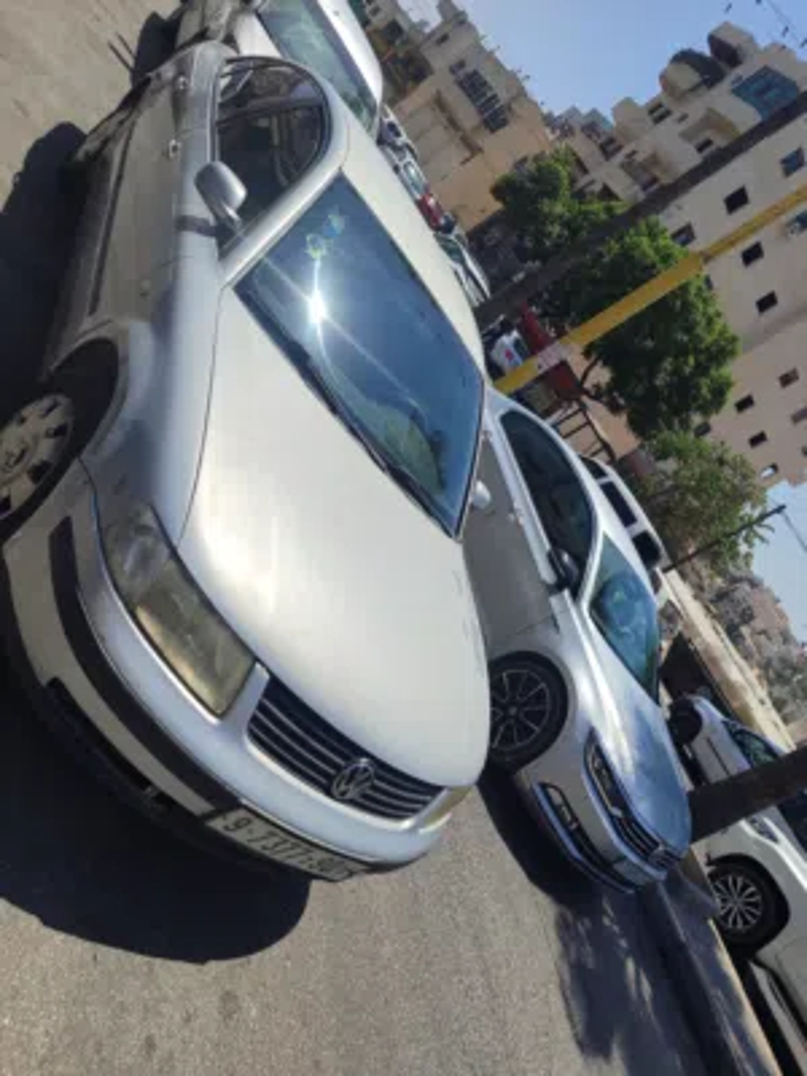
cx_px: 404
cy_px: 538
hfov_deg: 54.9
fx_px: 777
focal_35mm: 25
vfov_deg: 69.4
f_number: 1.89
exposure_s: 1/1657
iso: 50
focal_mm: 5.95
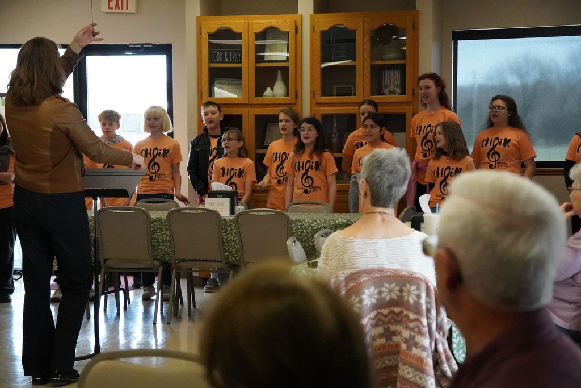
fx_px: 1323
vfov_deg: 16.7
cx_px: 290
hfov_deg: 24.8
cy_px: 194
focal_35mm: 82
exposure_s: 1/1600
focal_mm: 55
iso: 12800
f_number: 4.5
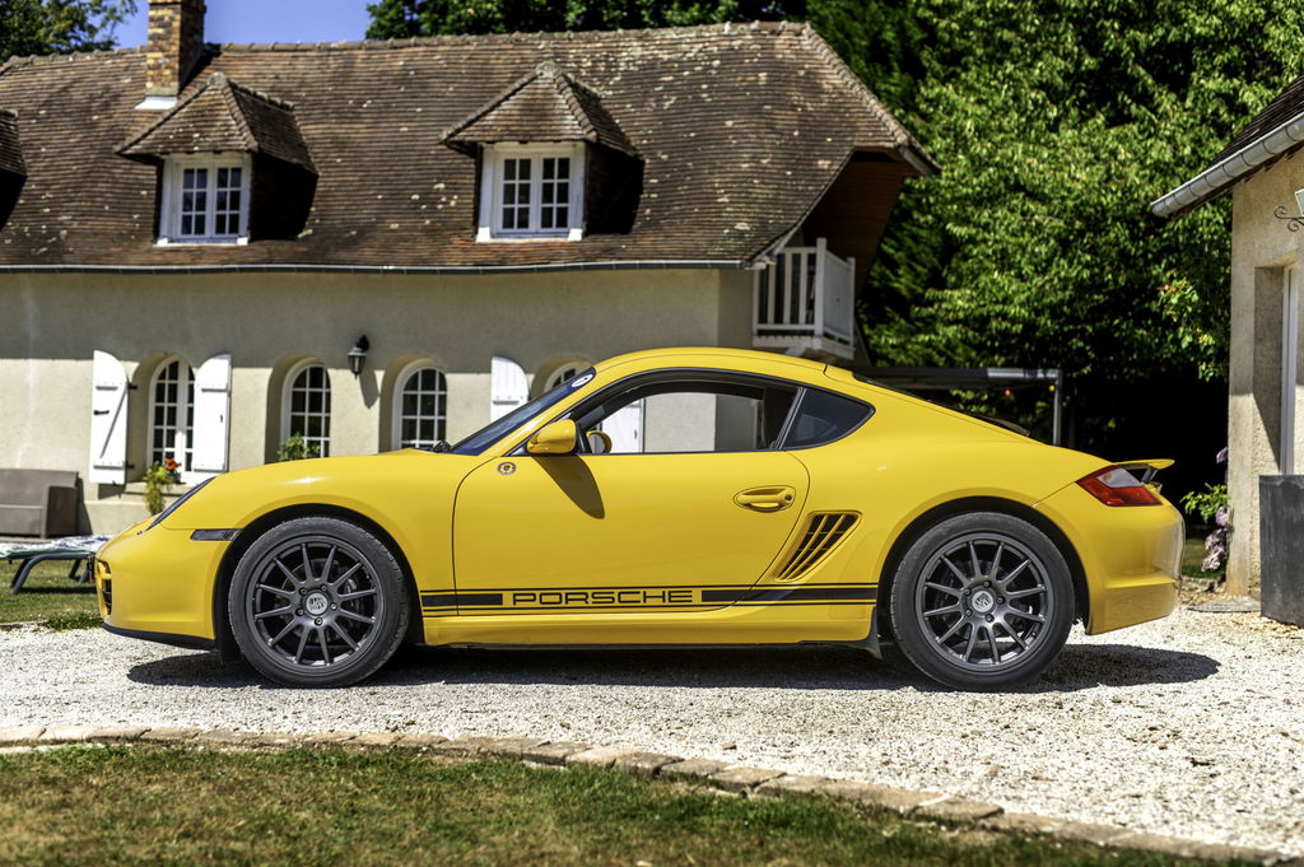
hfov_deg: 39.6
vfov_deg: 26.9
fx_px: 1810
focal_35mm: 50
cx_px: 652
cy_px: 434
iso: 100
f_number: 2.8
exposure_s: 1/1600
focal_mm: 50
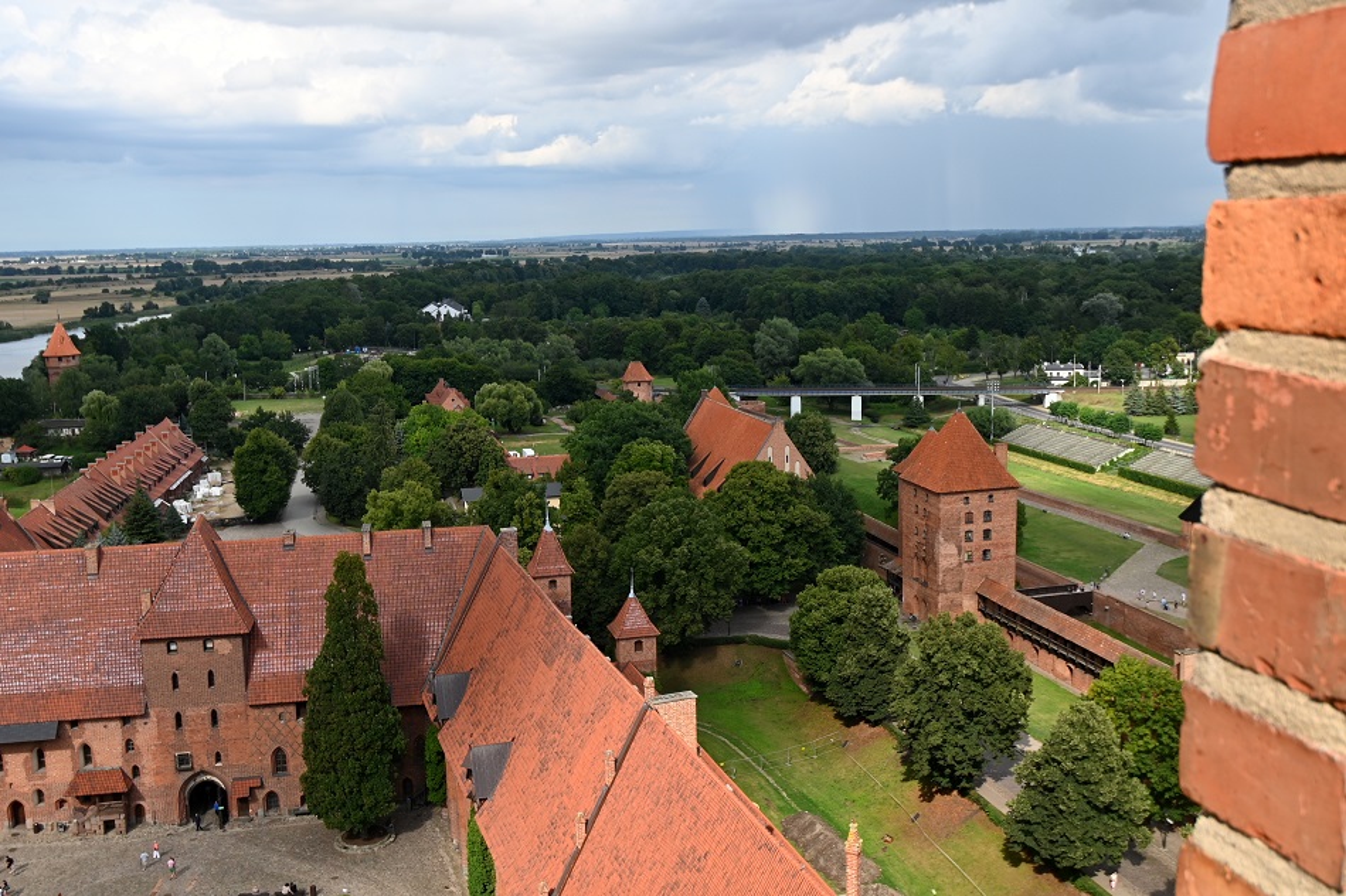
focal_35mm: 33
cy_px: 448
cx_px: 673
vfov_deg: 40.0
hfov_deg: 57.2
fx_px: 1234
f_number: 6.3
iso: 100
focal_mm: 22
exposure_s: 1/320
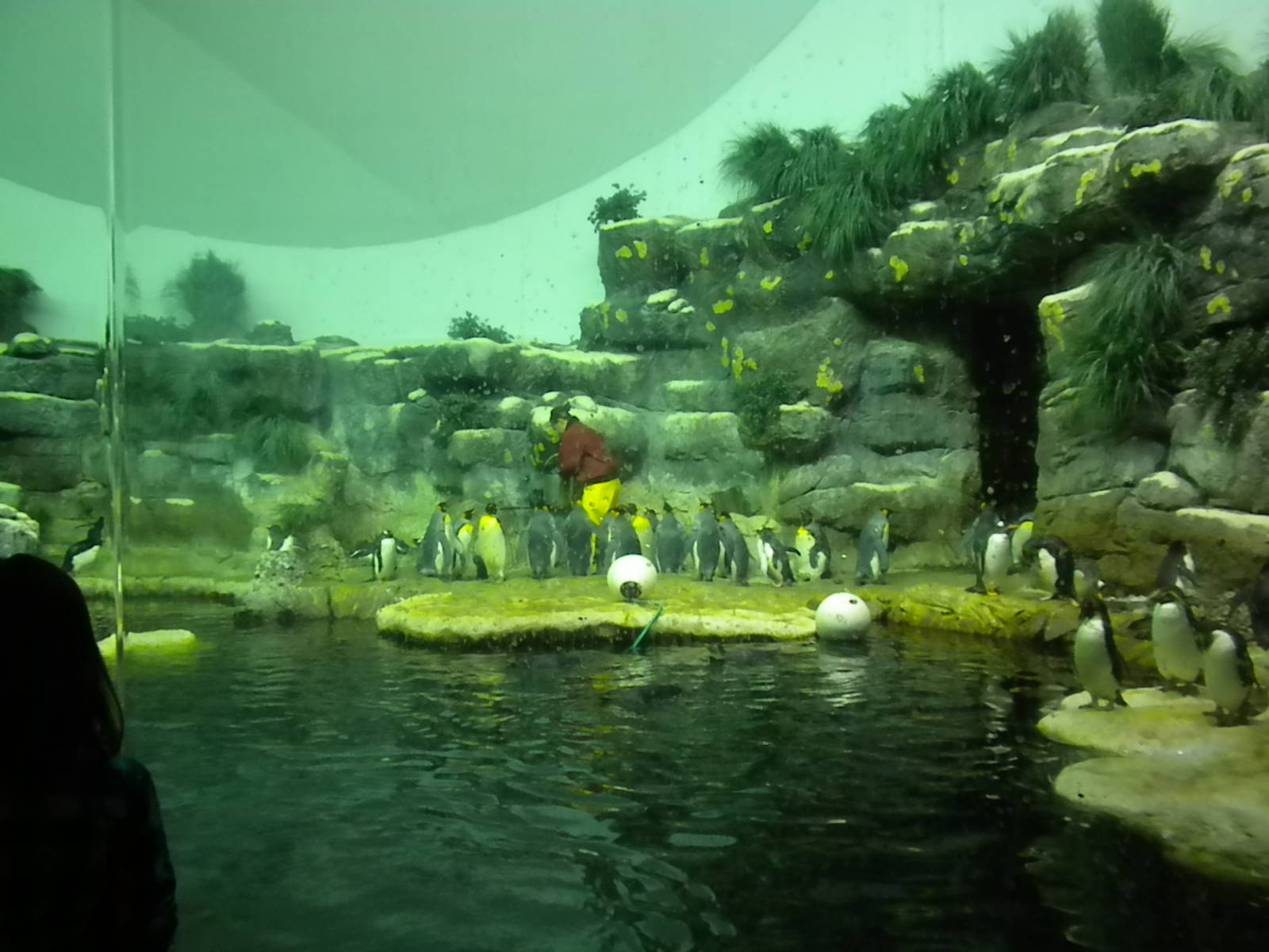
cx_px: 634
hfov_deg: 50.1
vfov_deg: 38.7
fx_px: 1356
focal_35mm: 37
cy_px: 476
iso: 640
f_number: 3.5
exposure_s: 1/154
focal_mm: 6.6
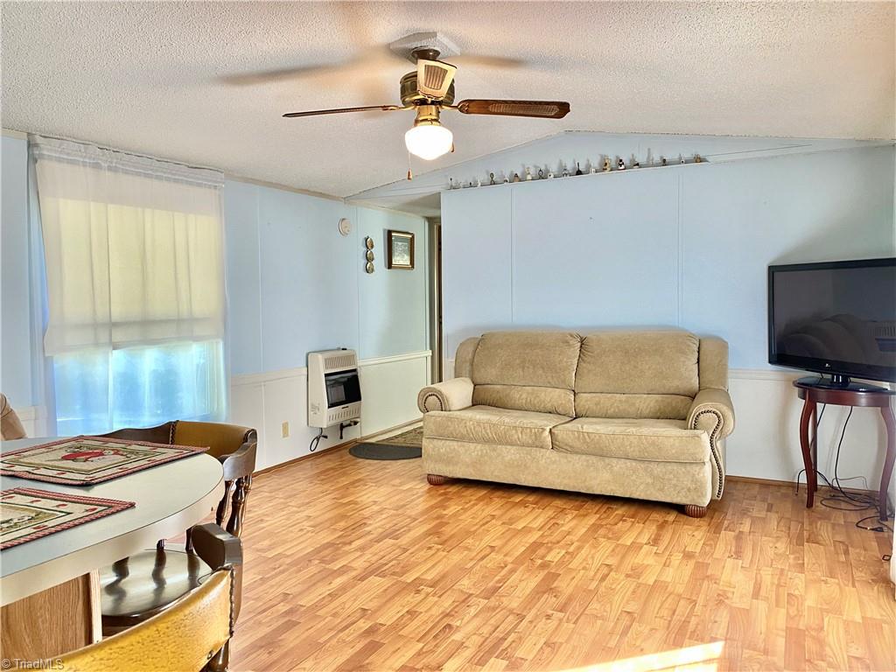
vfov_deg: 53.1
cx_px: 448
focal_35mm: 26
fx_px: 673
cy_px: 336
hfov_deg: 67.3
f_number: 1.8
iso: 250
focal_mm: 4.25
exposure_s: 1/60
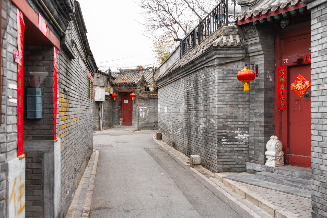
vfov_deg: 37.8
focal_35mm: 35
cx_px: 164
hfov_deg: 54.4
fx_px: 318
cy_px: 109
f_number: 4
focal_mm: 35
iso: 100
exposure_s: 1/100
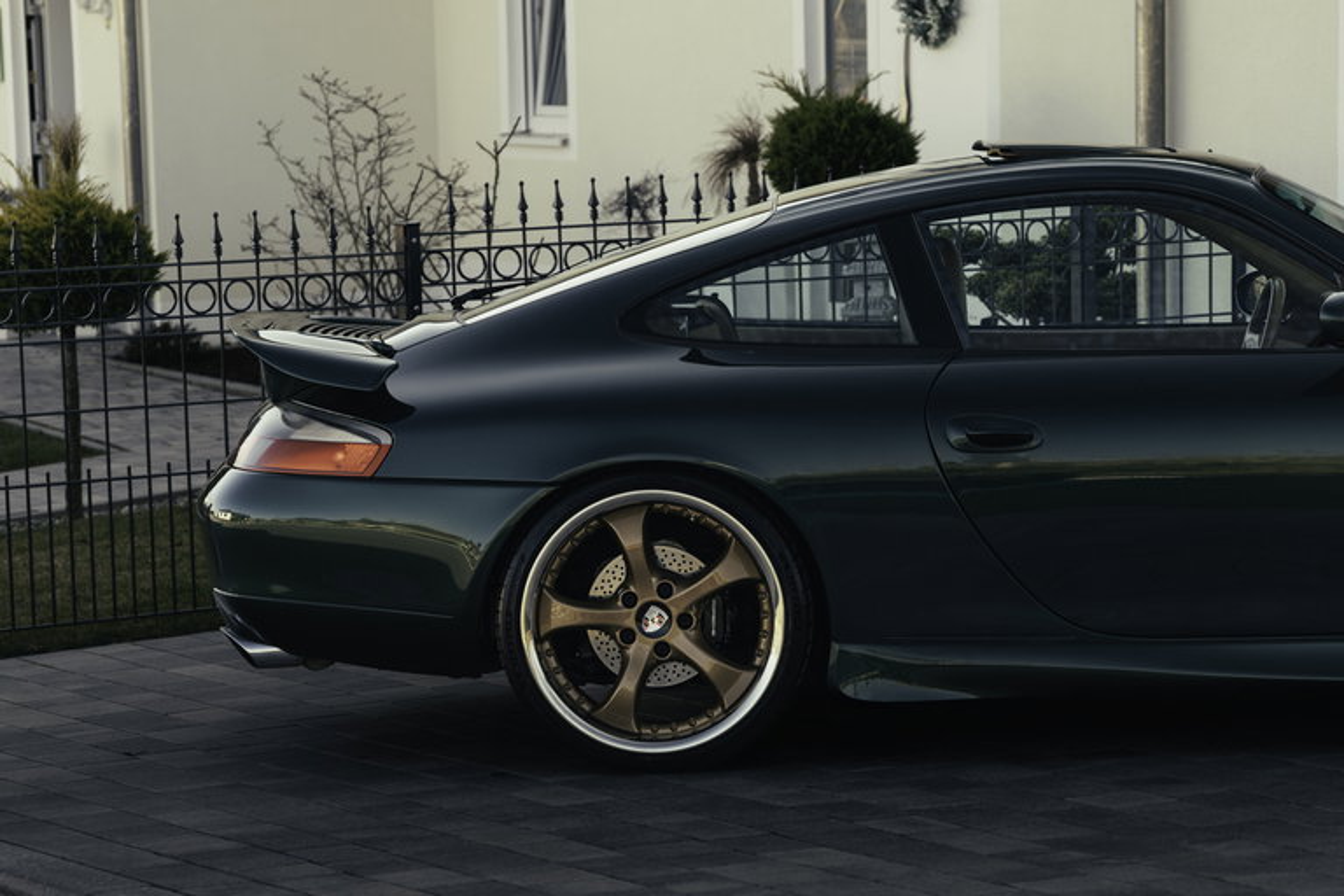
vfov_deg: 13.7
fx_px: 3733
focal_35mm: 100
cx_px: 672
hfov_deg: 20.4
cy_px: 448
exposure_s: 1/100
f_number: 4
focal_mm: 66.7
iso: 100
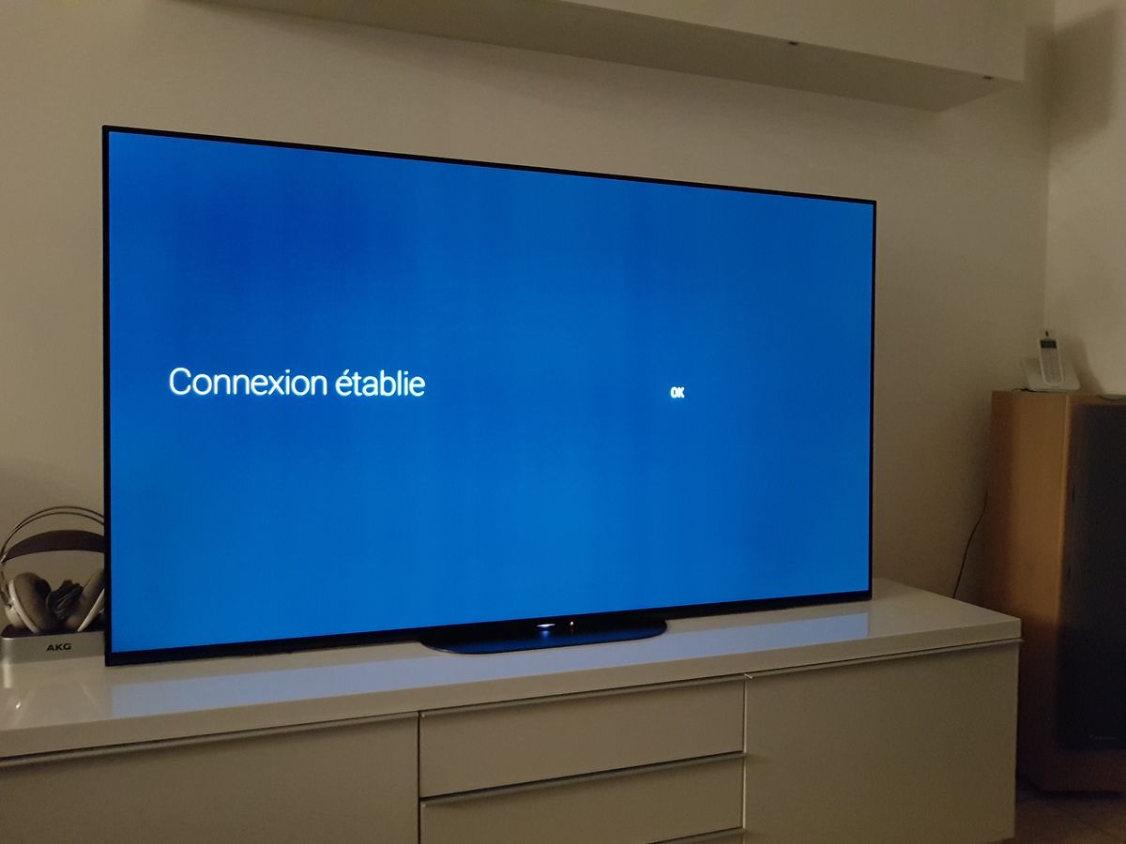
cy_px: 422
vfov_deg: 53.1
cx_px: 563
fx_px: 846
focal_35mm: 26
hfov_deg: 67.3
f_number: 1.7
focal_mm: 4.2
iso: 1250
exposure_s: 1/10
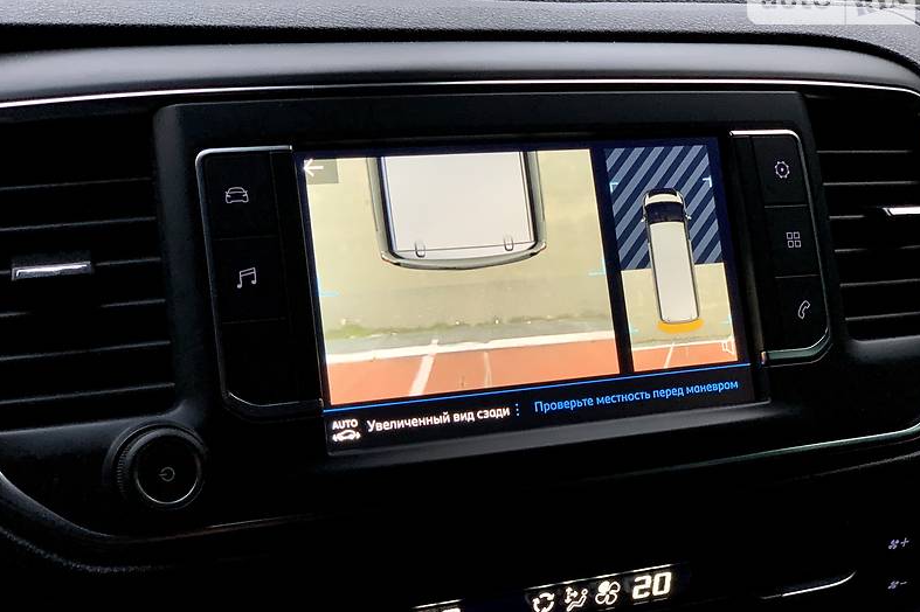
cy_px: 311
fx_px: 1405
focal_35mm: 55
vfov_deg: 24.6
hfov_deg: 36.3
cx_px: 465
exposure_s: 1/98
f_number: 2.4
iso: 100
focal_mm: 6
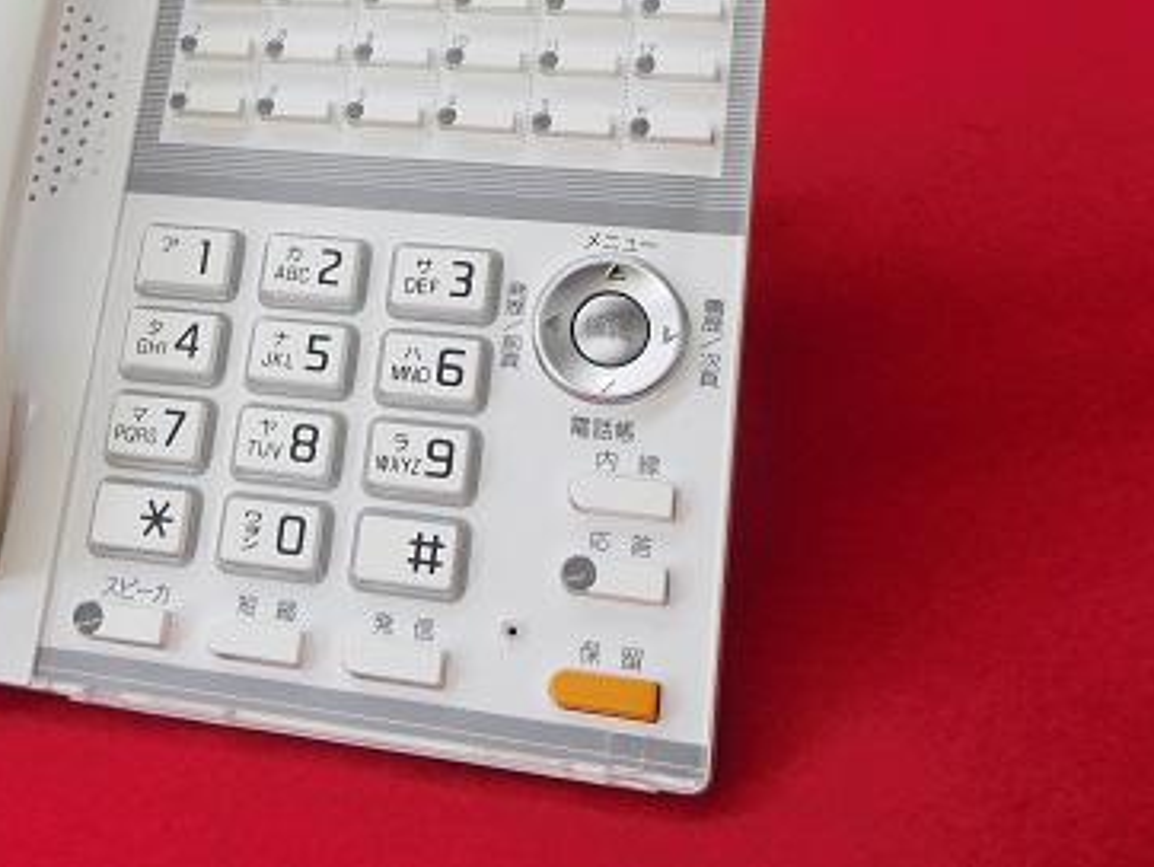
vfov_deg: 26.9
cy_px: 153
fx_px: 1768
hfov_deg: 35.1
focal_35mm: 53
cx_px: 249
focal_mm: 5.7
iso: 125
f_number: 3.6
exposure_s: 1/40
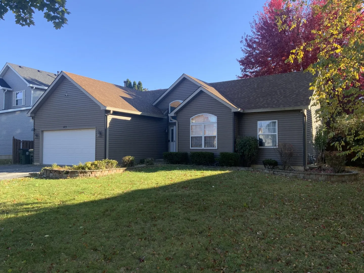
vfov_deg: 48.2
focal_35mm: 29
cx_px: 182
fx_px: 305
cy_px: 136
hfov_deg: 61.7
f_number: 1.8
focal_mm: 3
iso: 16
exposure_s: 1/562
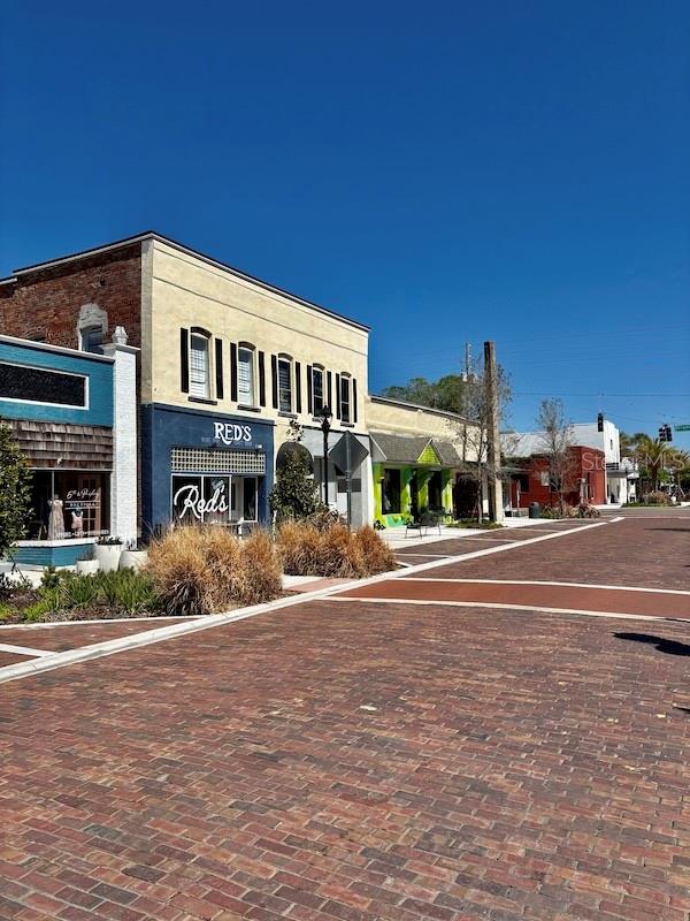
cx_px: 345
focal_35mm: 26
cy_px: 460
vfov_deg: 67.3
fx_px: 691
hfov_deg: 53.1
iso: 50
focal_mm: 5.96
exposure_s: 1/6329
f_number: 1.6
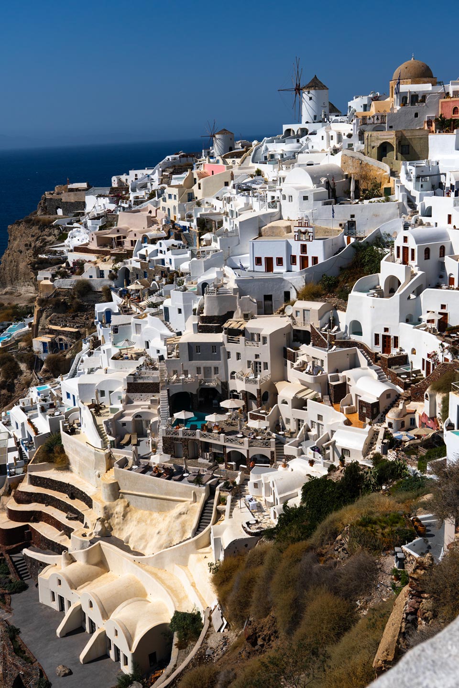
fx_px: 734
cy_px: 344
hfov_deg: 34.7
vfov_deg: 50.2
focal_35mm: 38
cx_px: 230
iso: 100
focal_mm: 25.6
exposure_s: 1/2500
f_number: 5.6
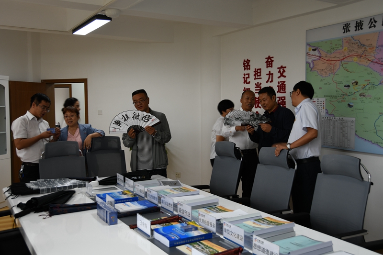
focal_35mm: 36
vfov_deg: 36.9
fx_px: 383
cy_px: 128
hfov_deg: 53.1
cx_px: 192
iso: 200
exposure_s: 1/40
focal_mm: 24
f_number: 3.8
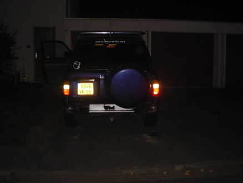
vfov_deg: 36.9
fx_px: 274
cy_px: 93
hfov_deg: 47.8
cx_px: 120
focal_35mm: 39
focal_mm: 6.3
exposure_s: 1/50.8
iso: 79
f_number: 2.9
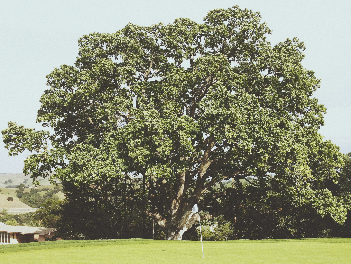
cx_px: 181
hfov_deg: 58.3
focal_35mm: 31
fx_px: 314
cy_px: 134
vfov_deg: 45.5
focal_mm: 4.12
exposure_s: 1/912
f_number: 2.2
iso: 32
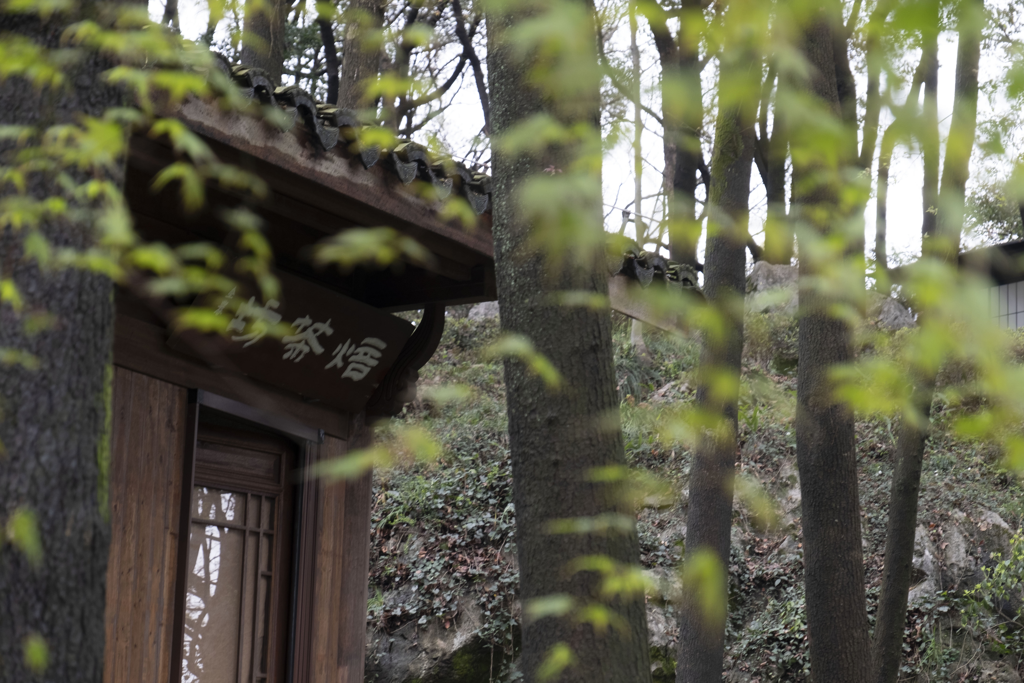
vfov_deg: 12.2
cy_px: 342
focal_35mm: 112
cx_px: 512
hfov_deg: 18.3
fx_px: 3186
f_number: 5.6
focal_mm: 74.4
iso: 200
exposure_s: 1/30
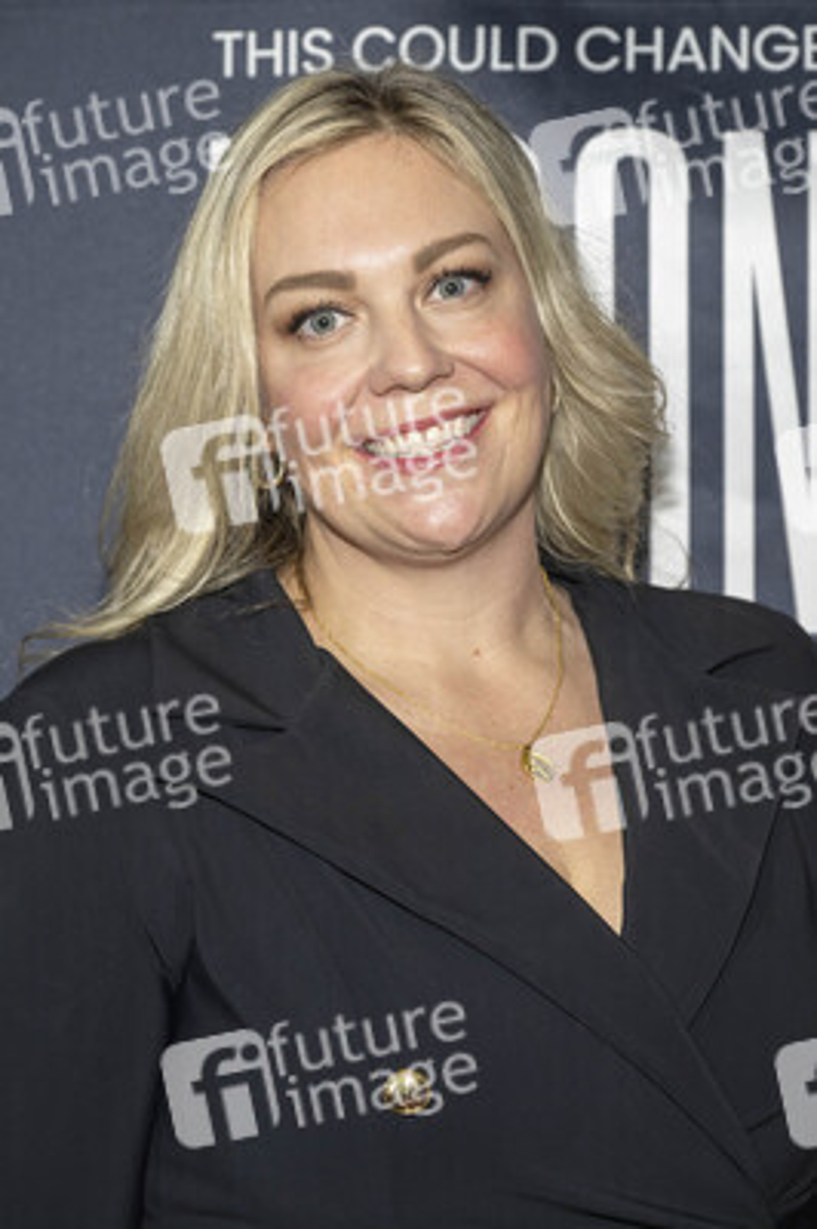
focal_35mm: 88
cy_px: 614
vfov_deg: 23.1
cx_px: 408
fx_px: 3001
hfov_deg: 15.5
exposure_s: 1/200
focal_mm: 88
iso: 800
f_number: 5.6
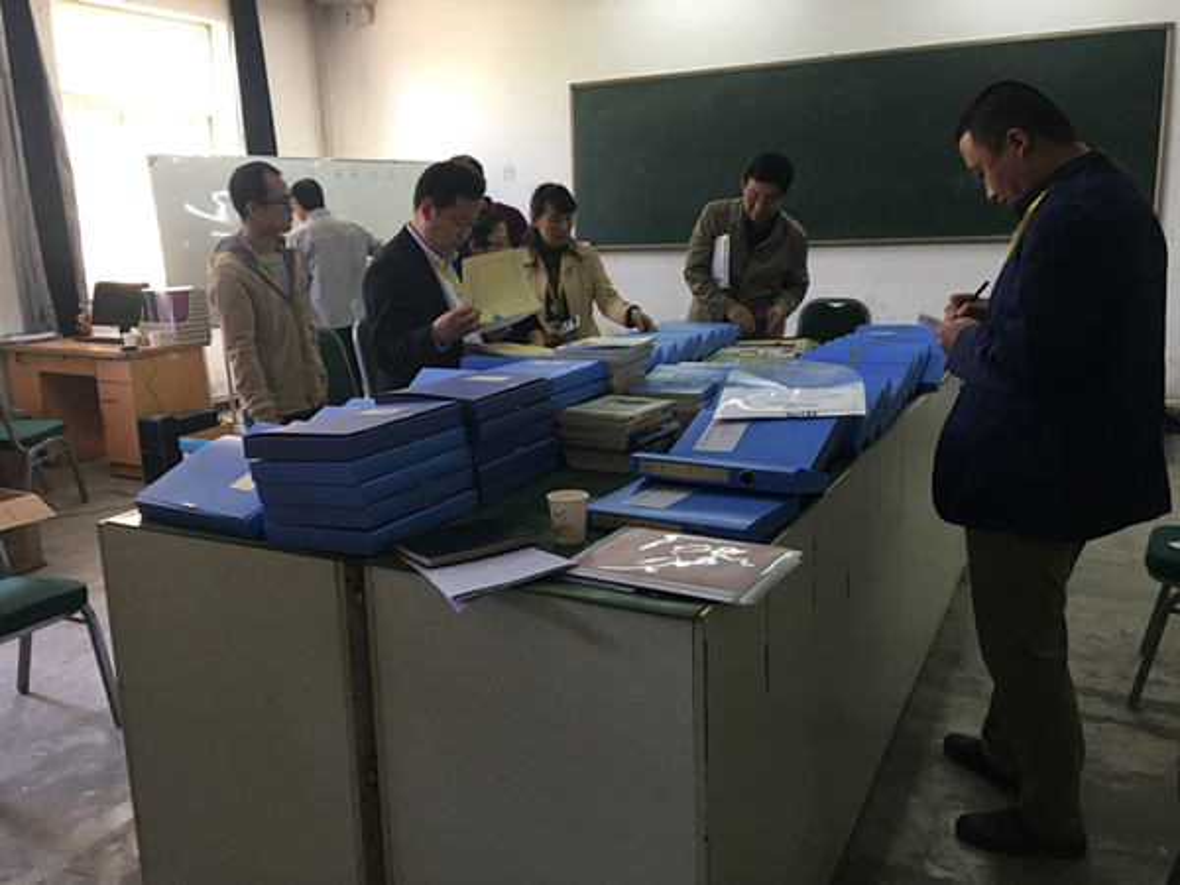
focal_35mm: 29
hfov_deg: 61.7
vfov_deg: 48.2
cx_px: 590
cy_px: 442
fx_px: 989
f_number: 2.2
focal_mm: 4.15
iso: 40
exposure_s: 1/17
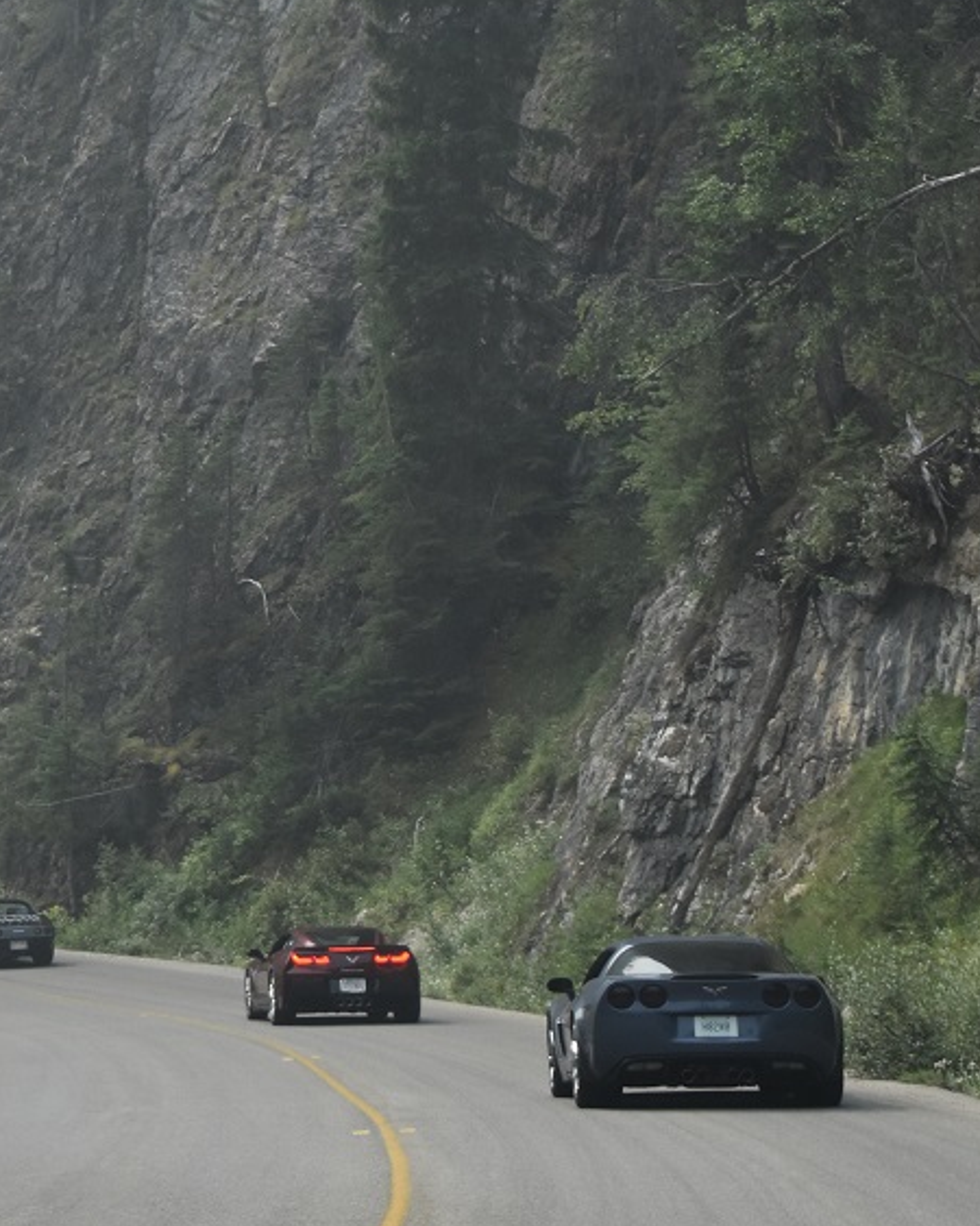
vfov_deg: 13.9
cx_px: 399
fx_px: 5006
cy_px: 303
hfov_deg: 11.2
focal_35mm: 138
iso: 400
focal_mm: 46
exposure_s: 1/1000
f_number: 4.8
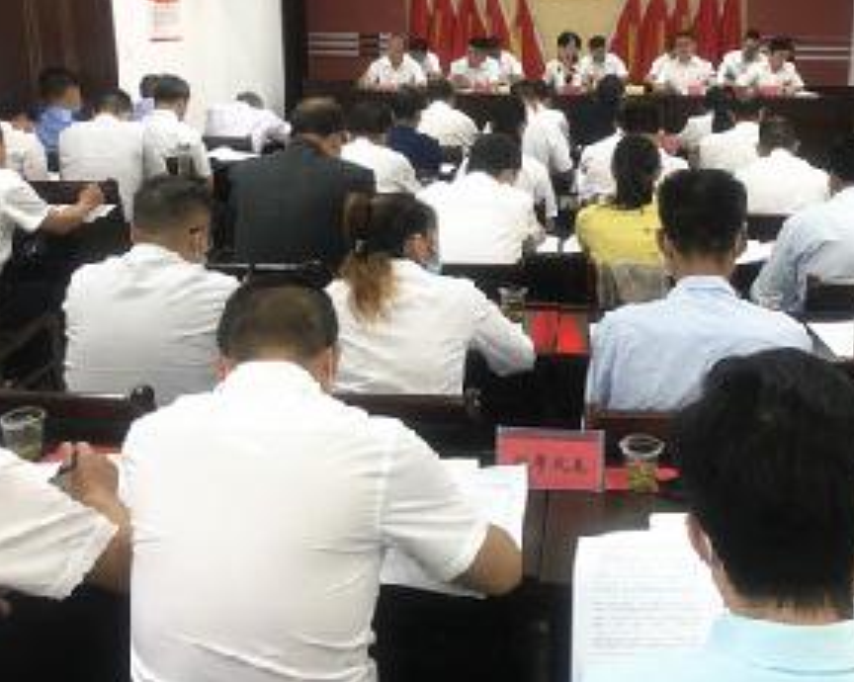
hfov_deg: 47.7
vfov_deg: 38.8
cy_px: 240
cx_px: 516
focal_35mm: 38
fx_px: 960
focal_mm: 4
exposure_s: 1/25
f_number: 1.8
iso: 40
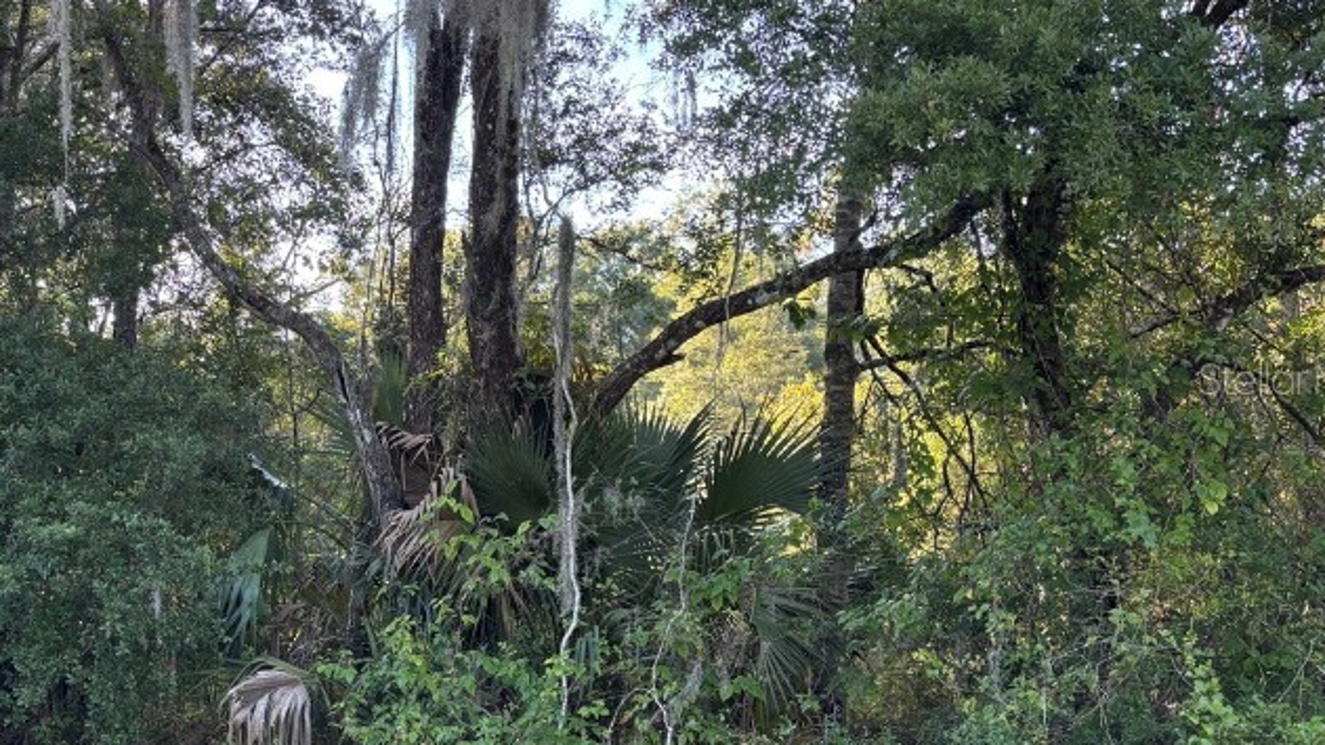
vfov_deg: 26.0
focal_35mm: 46
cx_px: 321
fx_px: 1616
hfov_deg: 43.1
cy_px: 378
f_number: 1.6
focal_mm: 5.96
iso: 64
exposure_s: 1/154
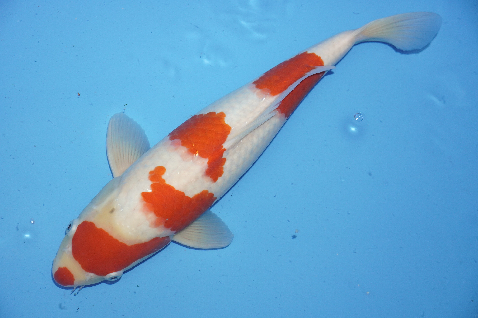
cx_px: 239
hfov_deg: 29.9
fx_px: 895
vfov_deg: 20.1
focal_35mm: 68
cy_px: 159
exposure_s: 1/160
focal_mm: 45
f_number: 5
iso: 1600
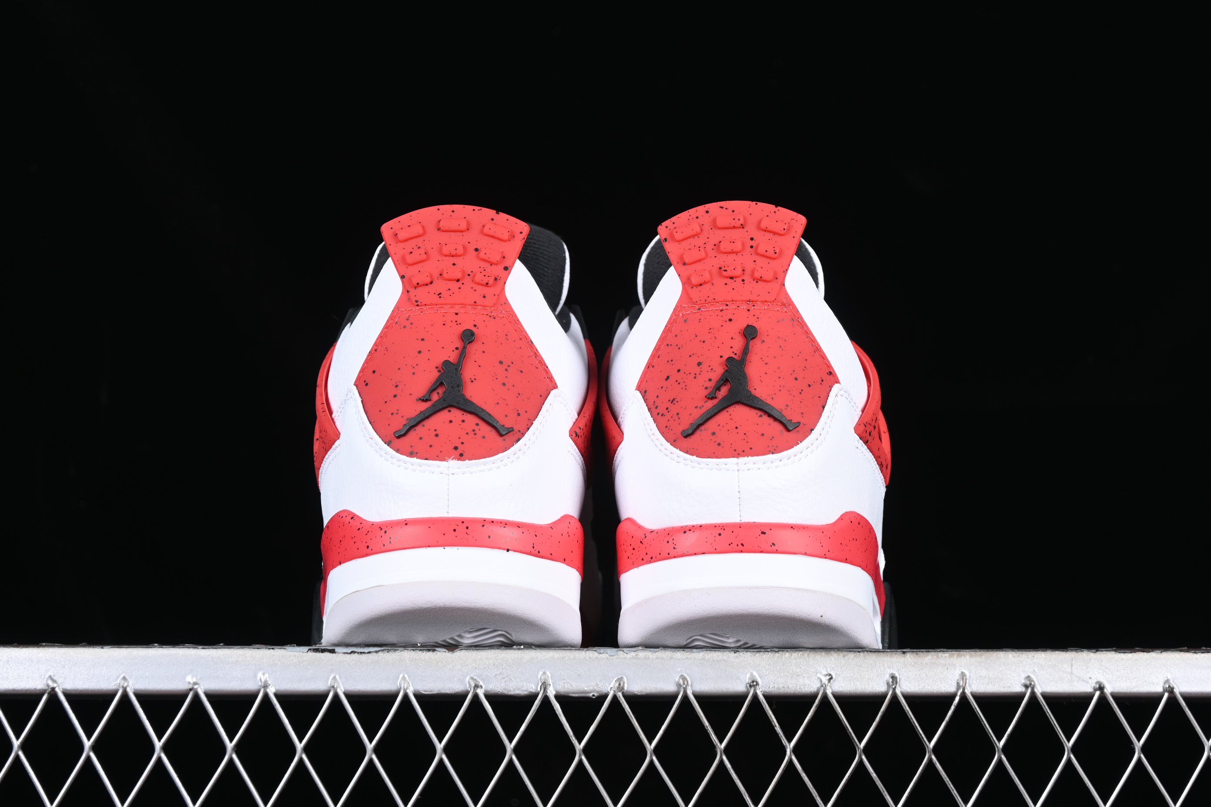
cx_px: 606
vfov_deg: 18.2
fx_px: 2523
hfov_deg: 27.0
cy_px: 404
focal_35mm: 75
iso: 160
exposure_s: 1/80
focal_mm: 50
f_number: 7.1
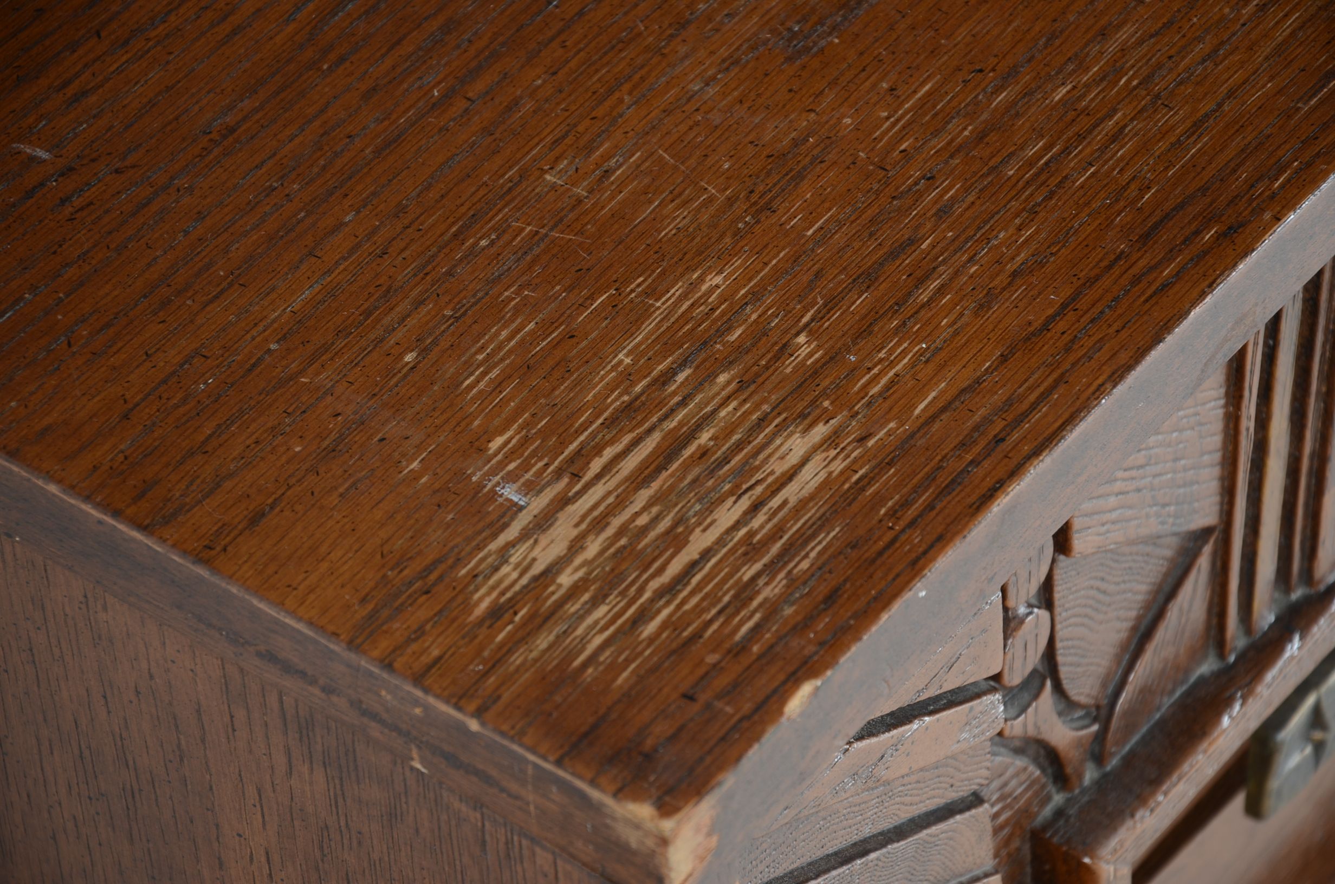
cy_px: 442
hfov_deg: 13.1
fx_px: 5829
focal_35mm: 158
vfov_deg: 8.7
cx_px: 668
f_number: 6.3
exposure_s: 1/80
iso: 125
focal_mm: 105
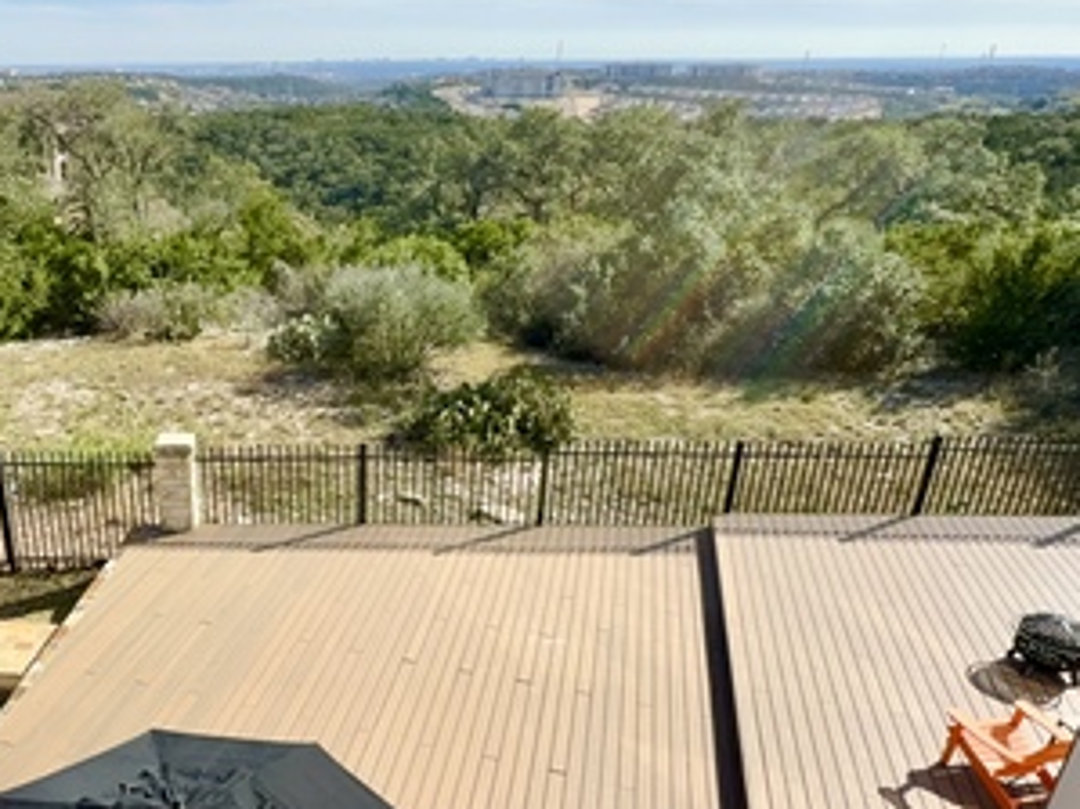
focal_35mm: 30
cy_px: 502
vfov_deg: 46.4
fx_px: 936
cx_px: 307
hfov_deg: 57.7
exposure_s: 1/1312
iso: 50
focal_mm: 2.22
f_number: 2.2
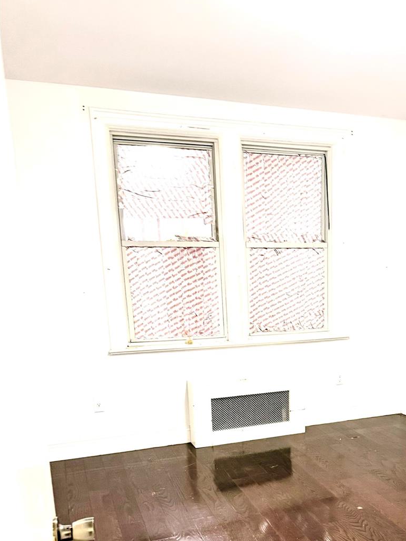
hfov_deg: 38.6
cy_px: 393
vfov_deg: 49.7
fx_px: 563
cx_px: 303
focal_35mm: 36
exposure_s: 1/60
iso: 400
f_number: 1.78
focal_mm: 6.76
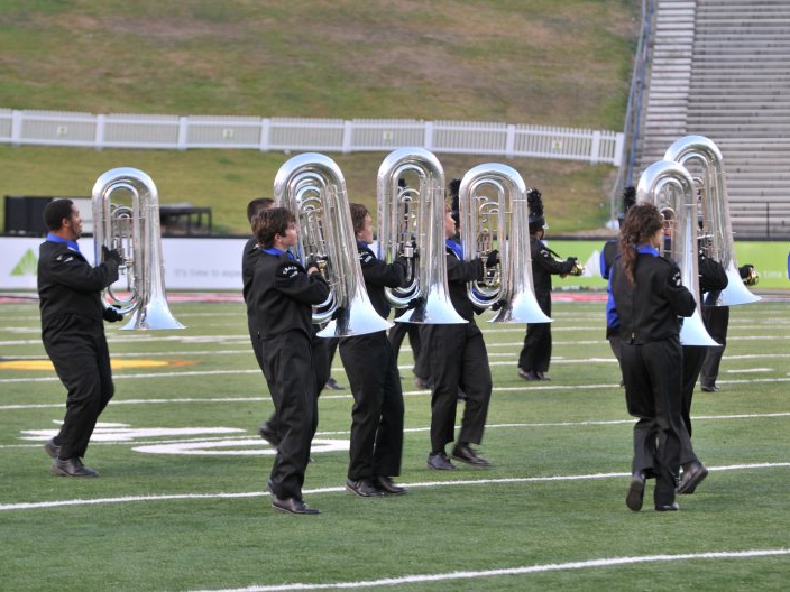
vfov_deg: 9.5
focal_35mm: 156
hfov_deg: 12.7
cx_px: 373
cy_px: 295
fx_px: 3550
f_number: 2.8
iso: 200
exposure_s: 1/80
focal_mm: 95
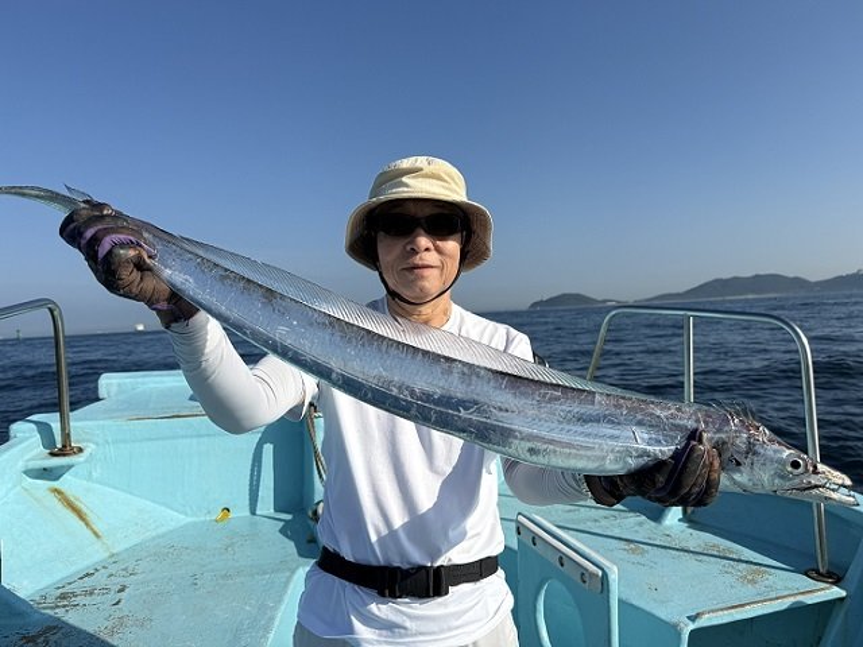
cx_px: 432
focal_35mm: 24
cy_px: 324
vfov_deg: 56.8
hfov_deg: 71.6
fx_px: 598
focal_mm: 6.76
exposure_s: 1/8130
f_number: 1.78
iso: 80
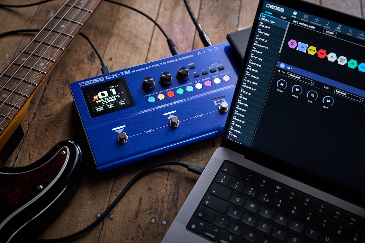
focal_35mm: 50
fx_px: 507
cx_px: 182
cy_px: 122
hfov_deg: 39.6
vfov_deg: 27.0
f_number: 4
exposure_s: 1/30
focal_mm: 50
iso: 400
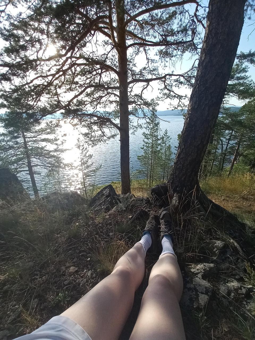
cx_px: 128
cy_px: 170
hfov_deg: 89.9
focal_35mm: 13
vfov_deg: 106.2
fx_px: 128
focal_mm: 1.42
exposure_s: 1/870
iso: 40
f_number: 2.2
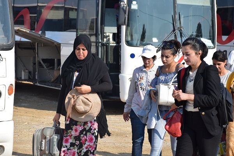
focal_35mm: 112
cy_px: 78
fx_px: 731
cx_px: 117
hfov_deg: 18.2
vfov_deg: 12.2
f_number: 10
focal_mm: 75
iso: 200
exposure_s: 1/400
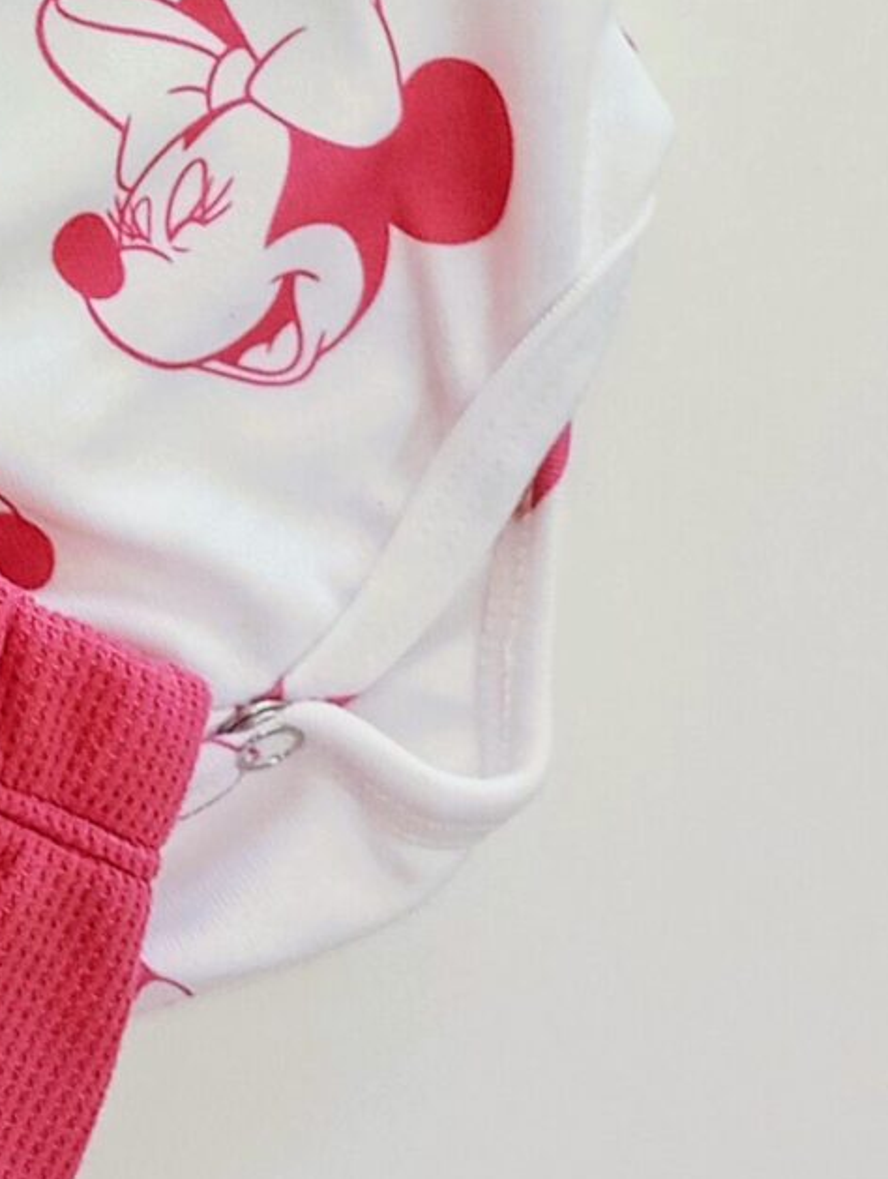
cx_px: -590
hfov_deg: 12.2
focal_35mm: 114
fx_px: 3887
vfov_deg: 16.4
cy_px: -309
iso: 306
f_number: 1.8
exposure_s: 1/50
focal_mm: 4.27
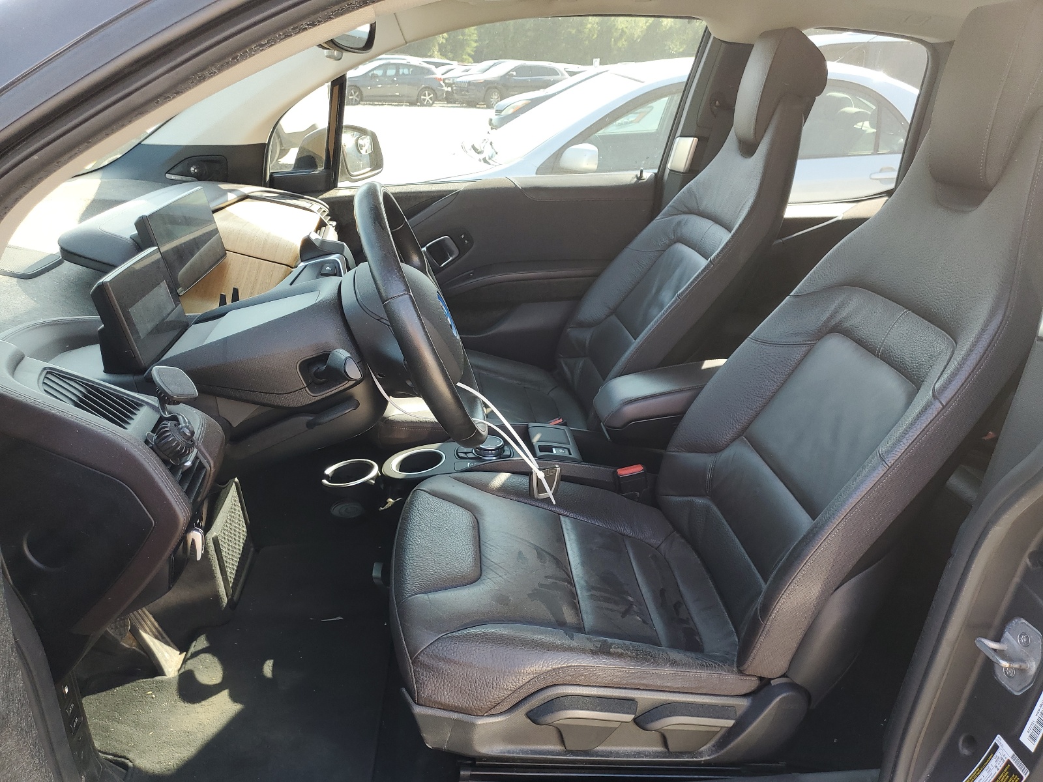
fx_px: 783
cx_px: 522
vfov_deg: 53.1
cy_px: 391
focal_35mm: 26
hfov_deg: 67.3
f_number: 1.5
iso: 50
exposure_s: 1/192
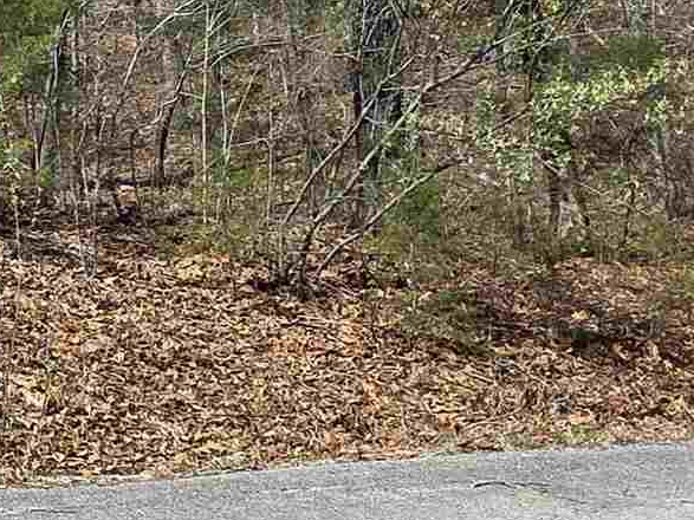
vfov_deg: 21.5
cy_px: 187
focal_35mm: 68
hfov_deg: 23.9
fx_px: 1363
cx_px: -280
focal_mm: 2.2
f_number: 1.9
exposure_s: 1/1176
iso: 40
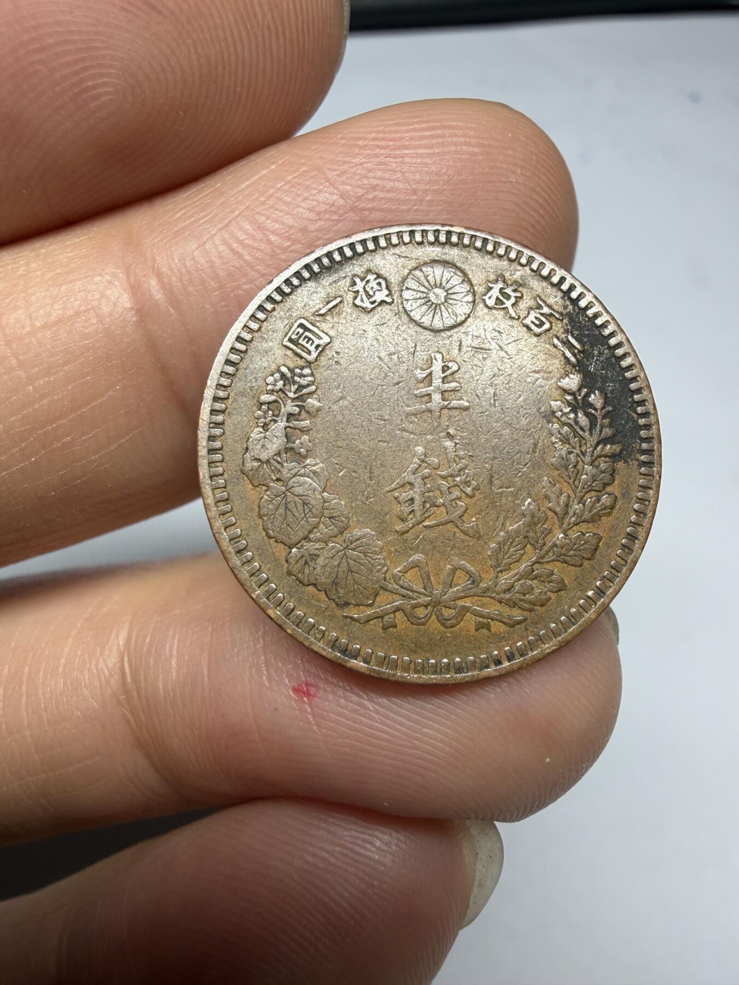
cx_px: 370
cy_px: 492
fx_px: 740
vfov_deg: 67.3
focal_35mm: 26
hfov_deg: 53.1
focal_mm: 2.22
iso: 64
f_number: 2.2
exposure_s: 1/121
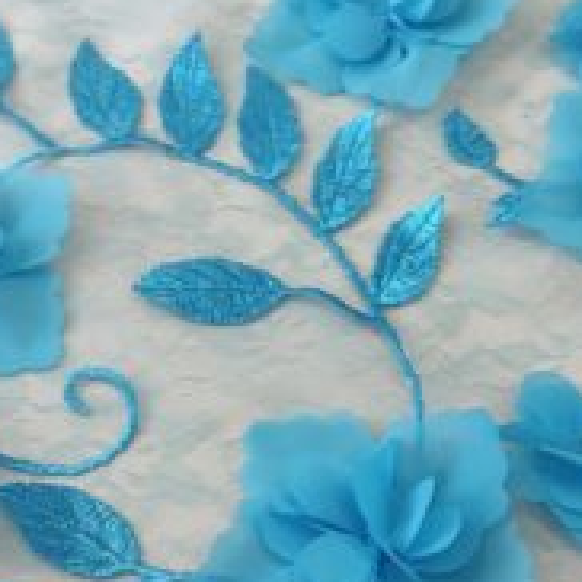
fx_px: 1389
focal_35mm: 73
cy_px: 403
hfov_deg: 23.5
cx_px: 409
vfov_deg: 23.5
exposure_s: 1/125
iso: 200
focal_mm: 5.43
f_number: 1.89
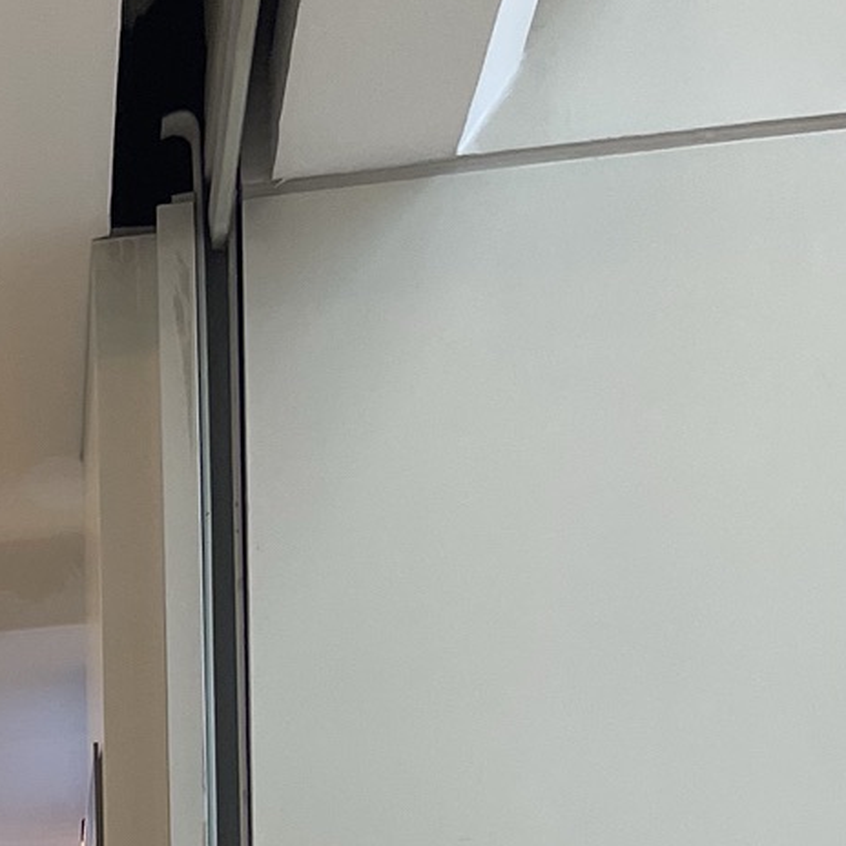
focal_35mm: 99
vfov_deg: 15.2
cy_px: 1532
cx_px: -509
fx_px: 2737
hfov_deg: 15.8
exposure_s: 1/100
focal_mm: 4.2
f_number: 1.6
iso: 64
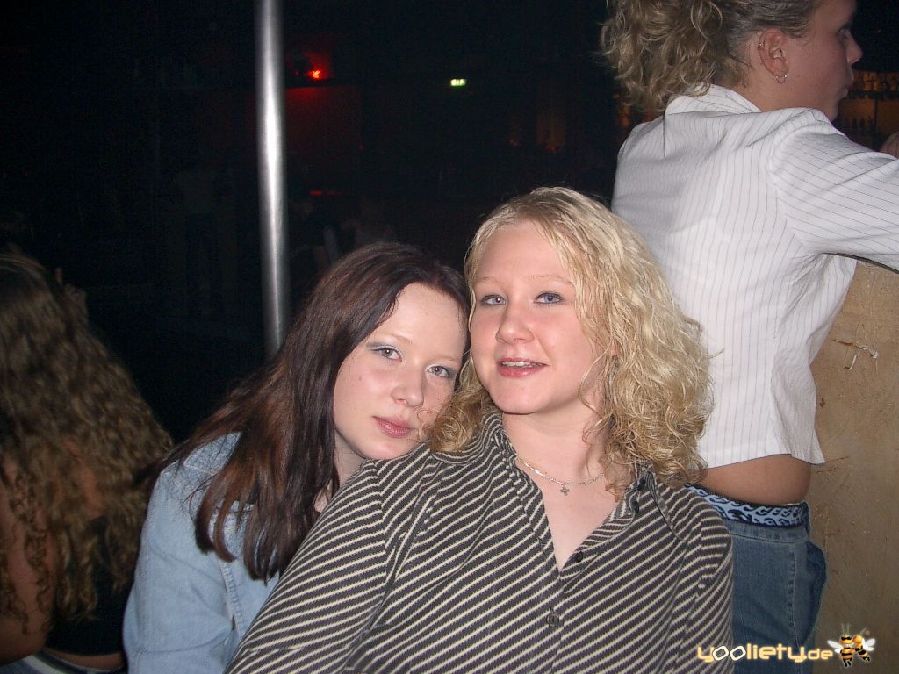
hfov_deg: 52.6
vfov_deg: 40.7
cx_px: 450
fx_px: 909
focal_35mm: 35
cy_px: 337
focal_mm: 5.8
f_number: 2.6
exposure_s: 1/40
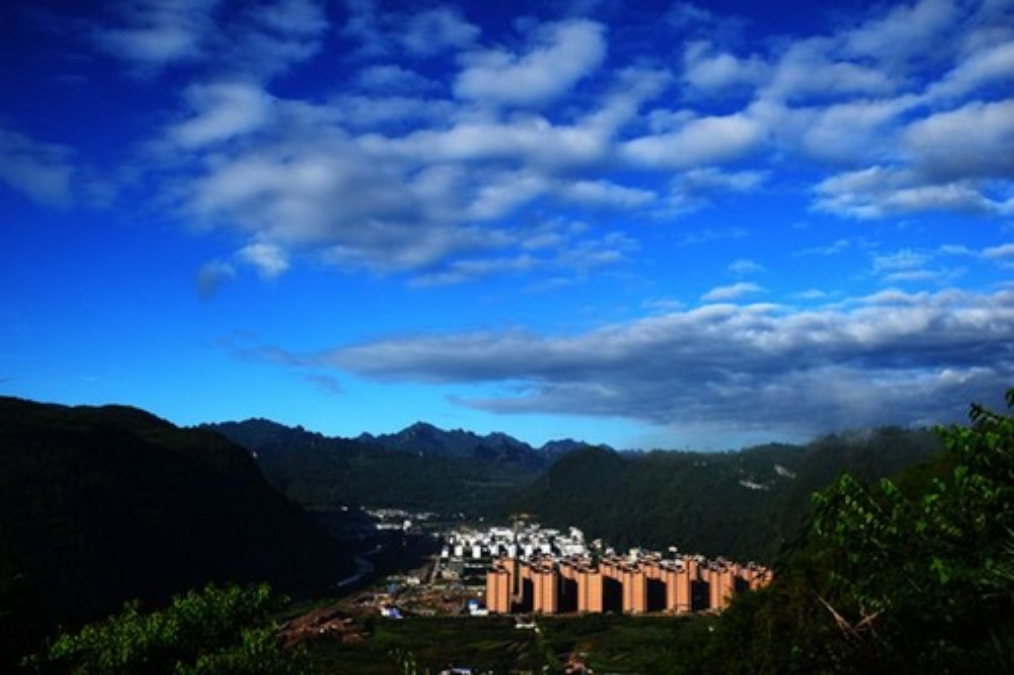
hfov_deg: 61.9
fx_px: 845
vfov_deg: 43.6
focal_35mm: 30
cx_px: 507
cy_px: 338
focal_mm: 20
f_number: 11
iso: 400
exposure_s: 1/500
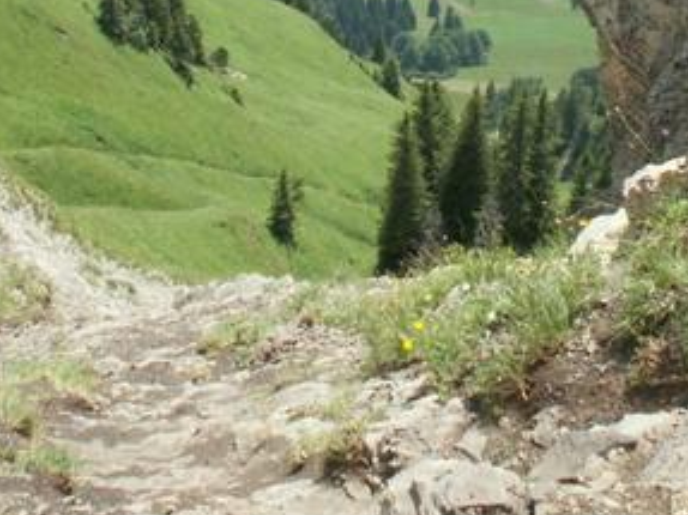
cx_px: 362
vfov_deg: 18.3
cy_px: -22
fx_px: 1550
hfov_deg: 25.0
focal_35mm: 78
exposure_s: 1/160
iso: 50
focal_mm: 5.86
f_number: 5.6
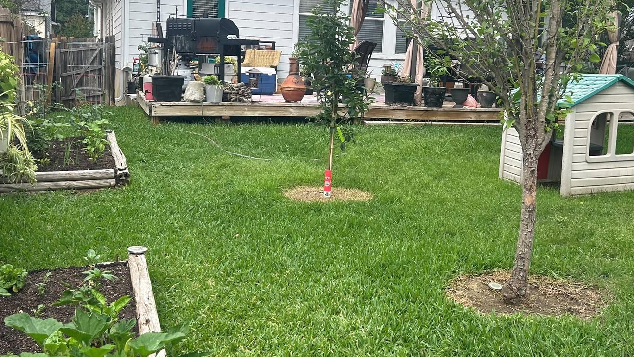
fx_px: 740
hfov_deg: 46.4
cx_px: 319
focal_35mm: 44
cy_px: 157
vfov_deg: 27.1
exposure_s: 1/1135
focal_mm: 5.7
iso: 50
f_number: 1.5
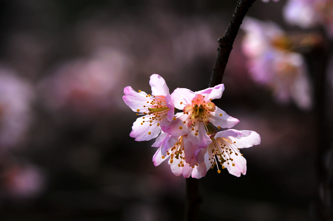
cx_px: 166
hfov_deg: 13.1
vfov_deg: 8.7
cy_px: 110
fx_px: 1454
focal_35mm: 158
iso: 100
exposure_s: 1/180
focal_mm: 105
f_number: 5.6
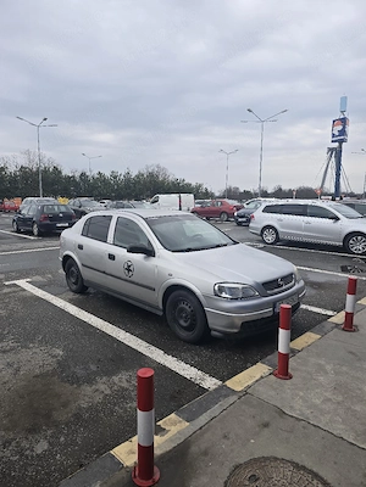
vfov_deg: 73.9
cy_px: 244
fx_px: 324
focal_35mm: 23
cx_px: 183
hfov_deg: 58.9
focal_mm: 6.3
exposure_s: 1/323
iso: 12
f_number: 1.7
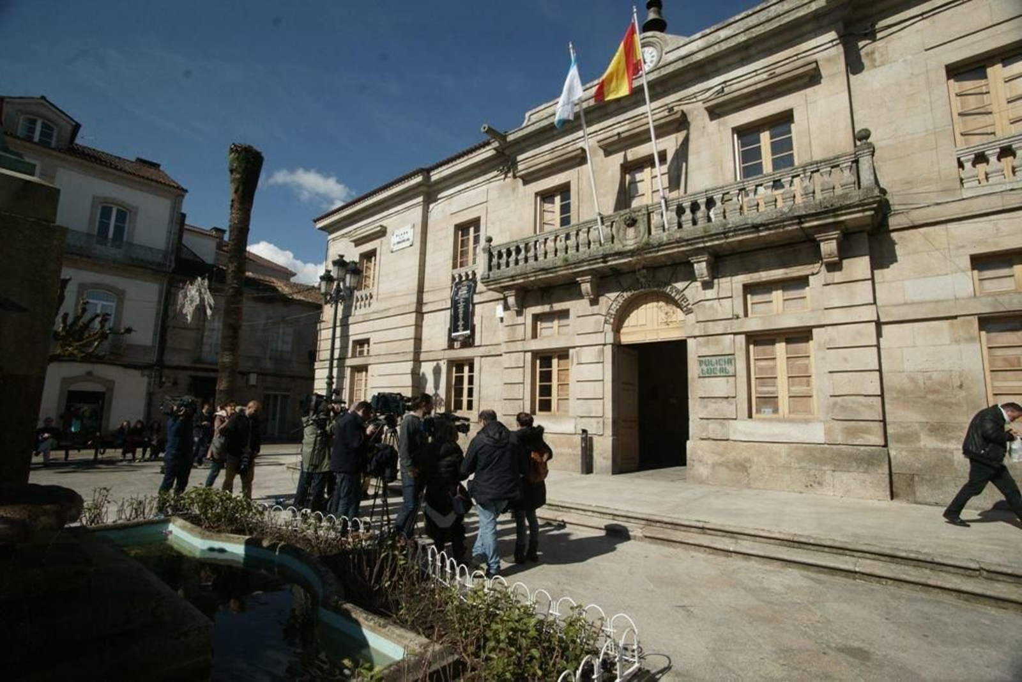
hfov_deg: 93.3
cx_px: 511
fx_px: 483
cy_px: 341
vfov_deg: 70.5
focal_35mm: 17
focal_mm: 17
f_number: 11
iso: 800
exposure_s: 1/1600
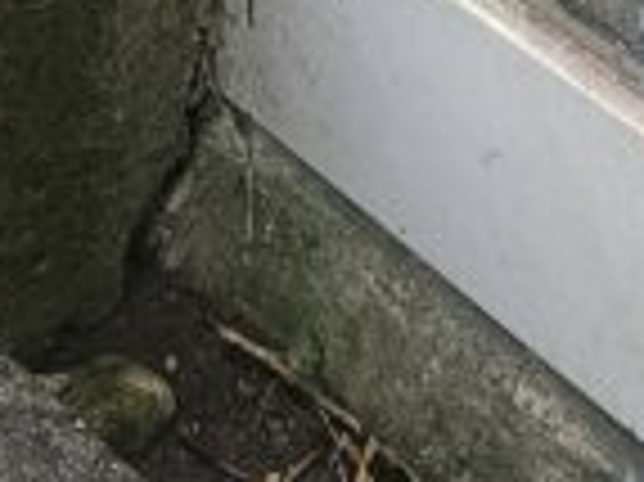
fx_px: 3067
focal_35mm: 165
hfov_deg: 11.9
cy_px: -923
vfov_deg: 7.9
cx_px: 81
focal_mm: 5.4
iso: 500
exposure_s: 1/120
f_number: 1.8
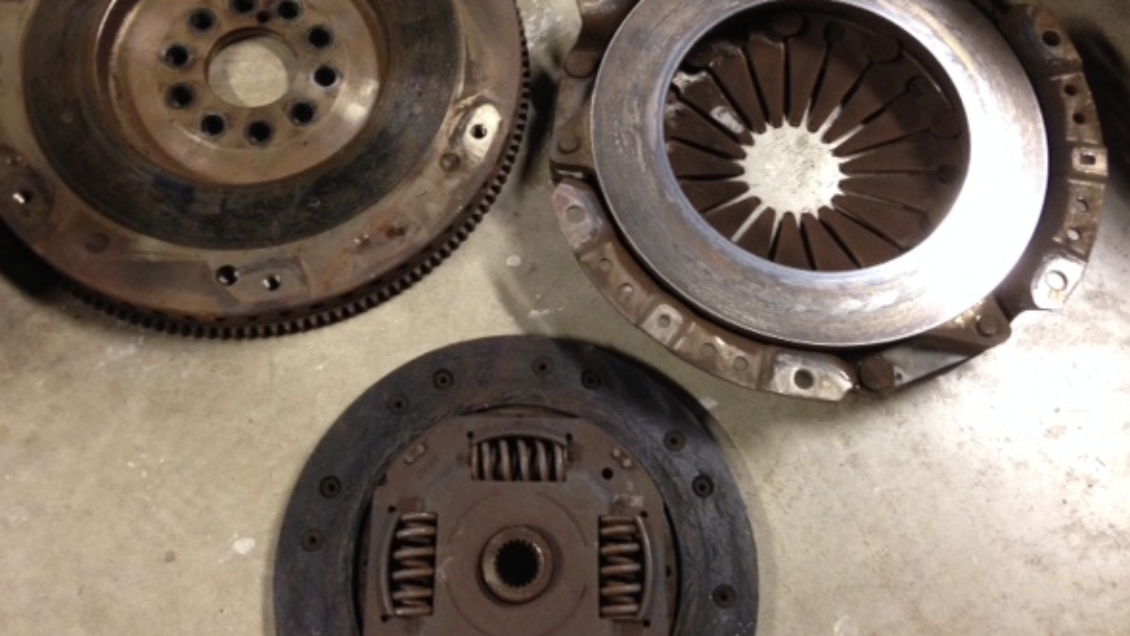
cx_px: 534
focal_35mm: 39
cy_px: 274
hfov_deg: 51.6
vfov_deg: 30.4
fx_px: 1169
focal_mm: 4.12
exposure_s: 1/20
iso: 250
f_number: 2.4
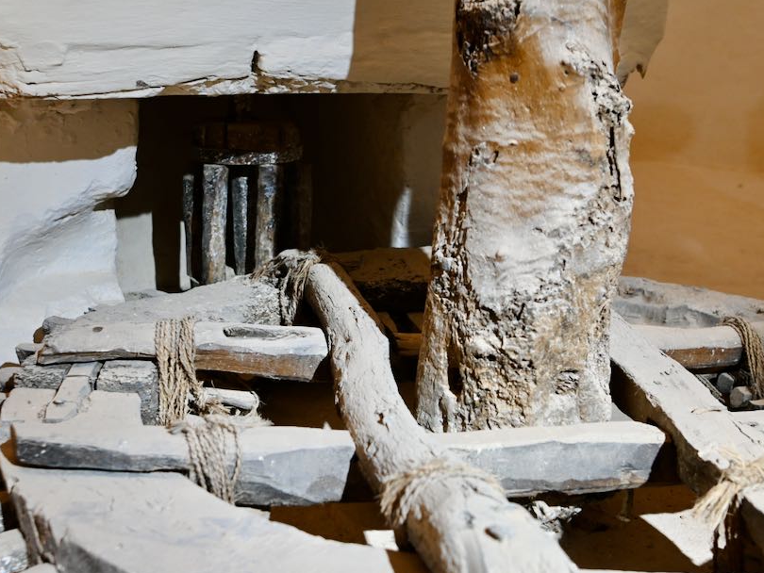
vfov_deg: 30.8
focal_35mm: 47
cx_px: 355
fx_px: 1038
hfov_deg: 40.4
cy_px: 336
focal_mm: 24
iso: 720
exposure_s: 1/125
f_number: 2.8
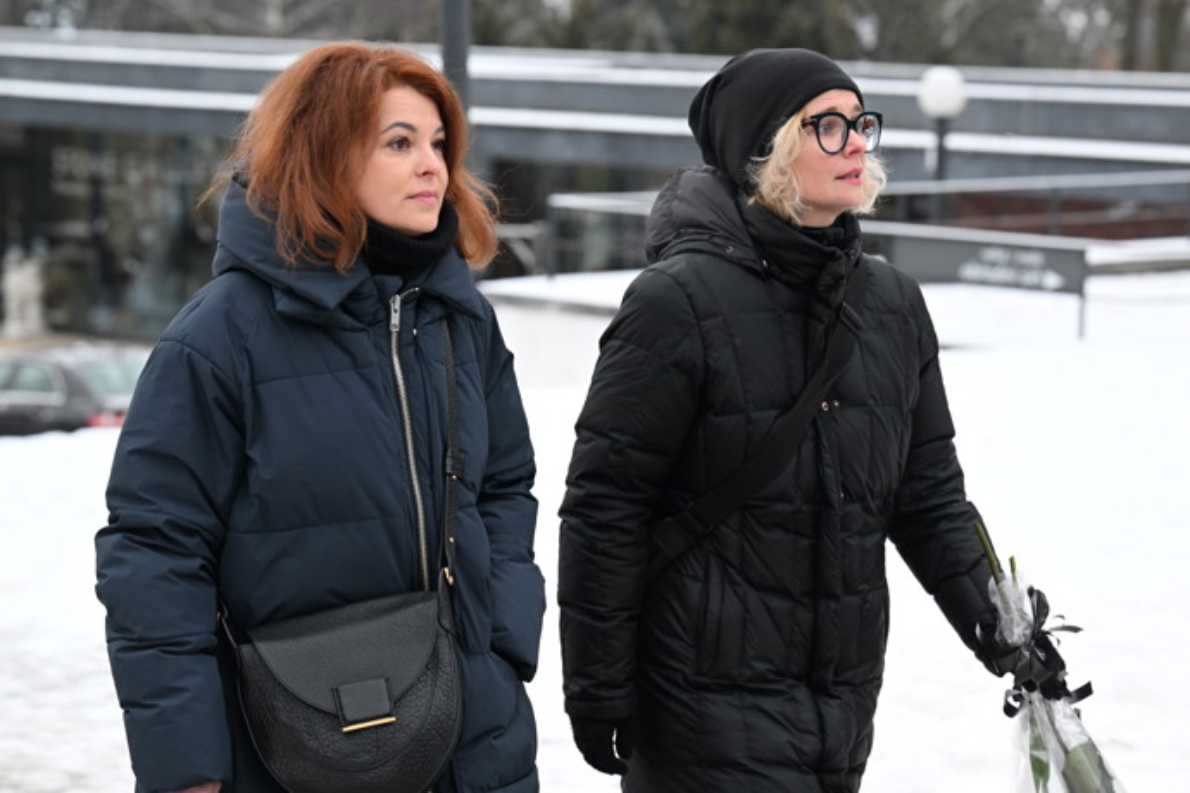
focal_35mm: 100
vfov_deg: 13.7
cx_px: 595
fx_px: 3305
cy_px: 396
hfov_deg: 20.4
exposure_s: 1/250
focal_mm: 100
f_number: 5
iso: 1600
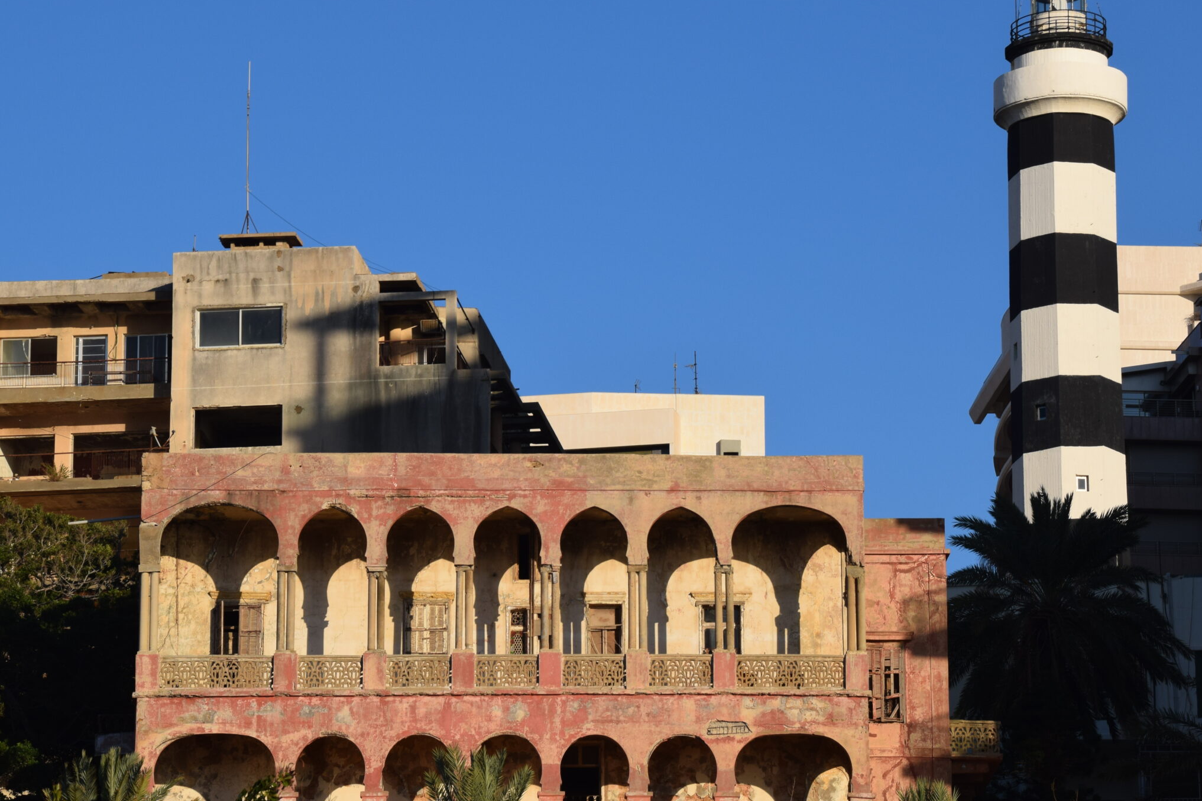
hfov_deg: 12.1
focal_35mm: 170
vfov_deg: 8.1
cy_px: 392
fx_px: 5675
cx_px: 653
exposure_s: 1/400
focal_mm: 90
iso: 200
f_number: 10
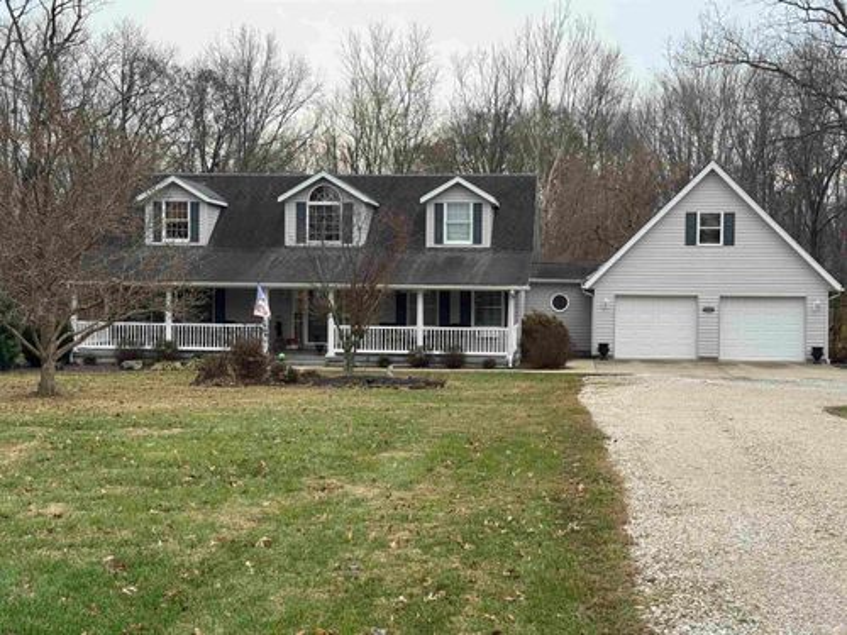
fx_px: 1174
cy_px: 318
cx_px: 424
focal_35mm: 48
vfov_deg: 30.3
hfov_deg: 39.7
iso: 50
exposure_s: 1/134
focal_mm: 6.76
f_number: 1.78
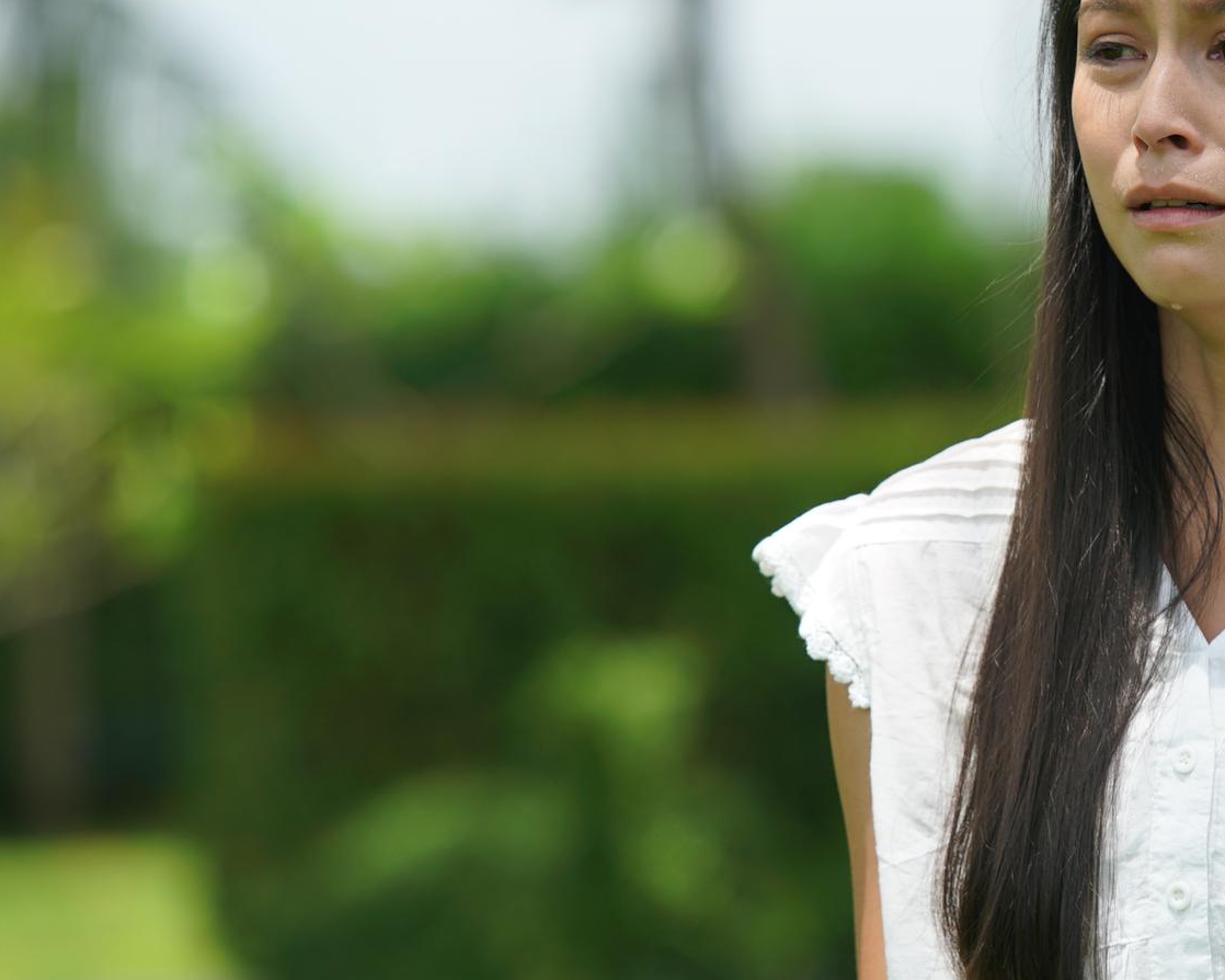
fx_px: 12180
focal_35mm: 336
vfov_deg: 4.6
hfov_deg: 5.8
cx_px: 1057
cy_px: 388
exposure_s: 1/640
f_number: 5
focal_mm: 200
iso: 160
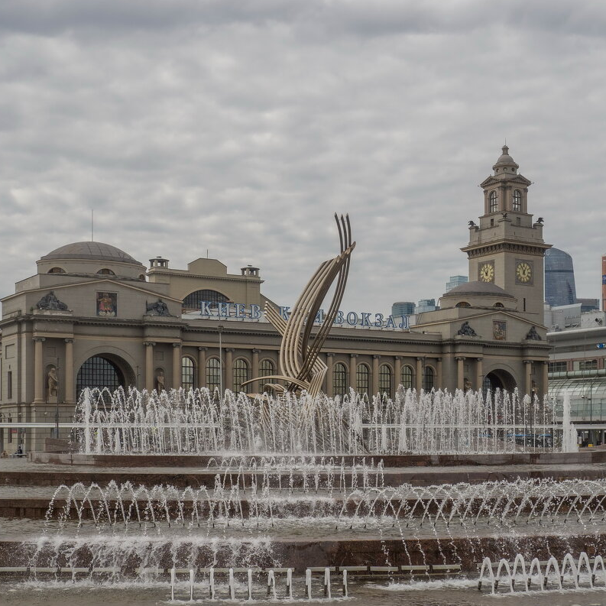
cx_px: 324
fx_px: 990
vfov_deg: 34.0
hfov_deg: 34.0
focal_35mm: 50
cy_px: 303
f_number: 7.1
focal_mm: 21
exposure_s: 1/1000
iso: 250
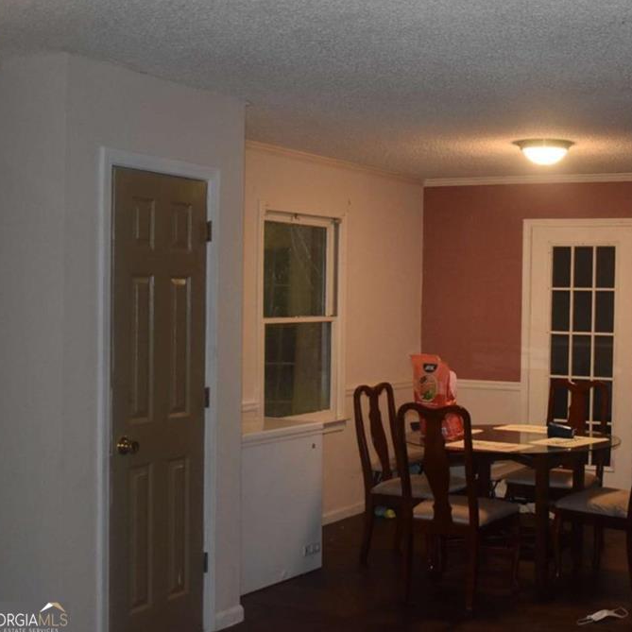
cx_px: 457
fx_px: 1088
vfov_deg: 32.4
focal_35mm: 53
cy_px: 312
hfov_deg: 31.9
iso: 1100
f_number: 4
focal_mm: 27
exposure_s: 1/125
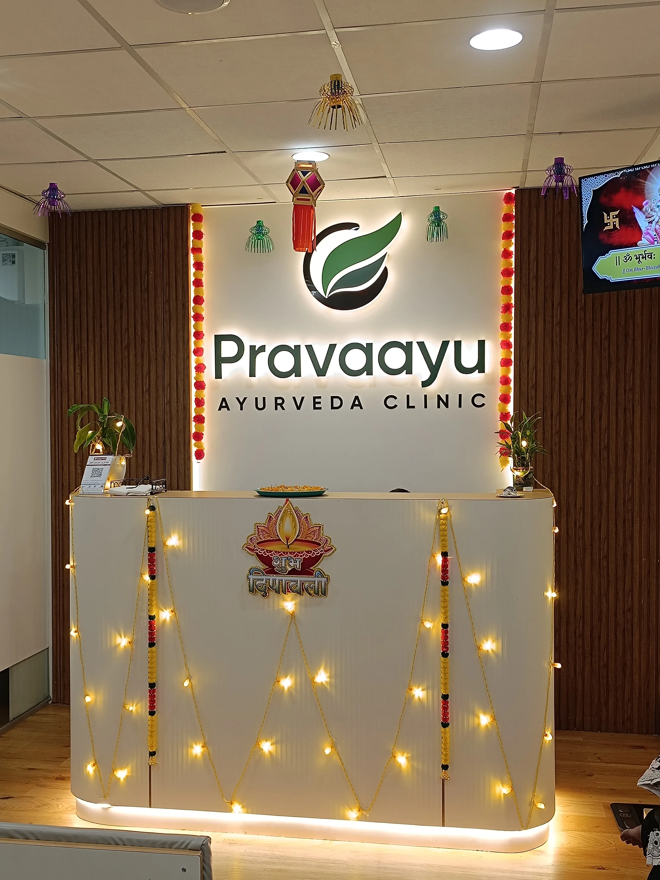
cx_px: 330
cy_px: 440
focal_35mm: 24
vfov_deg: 71.6
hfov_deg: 56.8
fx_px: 610
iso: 359
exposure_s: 1/100
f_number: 1.65
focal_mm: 6.14
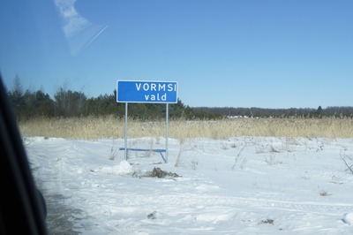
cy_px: 118
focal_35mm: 42
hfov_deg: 46.4
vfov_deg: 31.8
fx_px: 411
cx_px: 176
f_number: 8
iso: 100
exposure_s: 1/400
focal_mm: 28
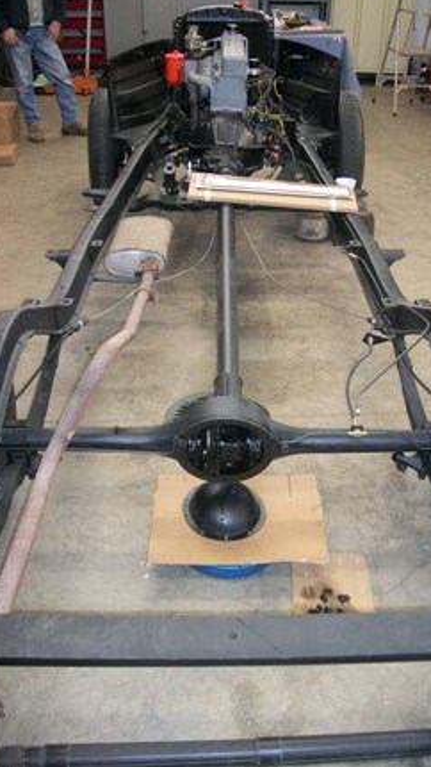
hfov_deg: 32.8
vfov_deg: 55.3
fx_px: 731
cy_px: 376
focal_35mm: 36
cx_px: 229
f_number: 2.9
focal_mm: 5.7
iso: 250
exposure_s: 1/30
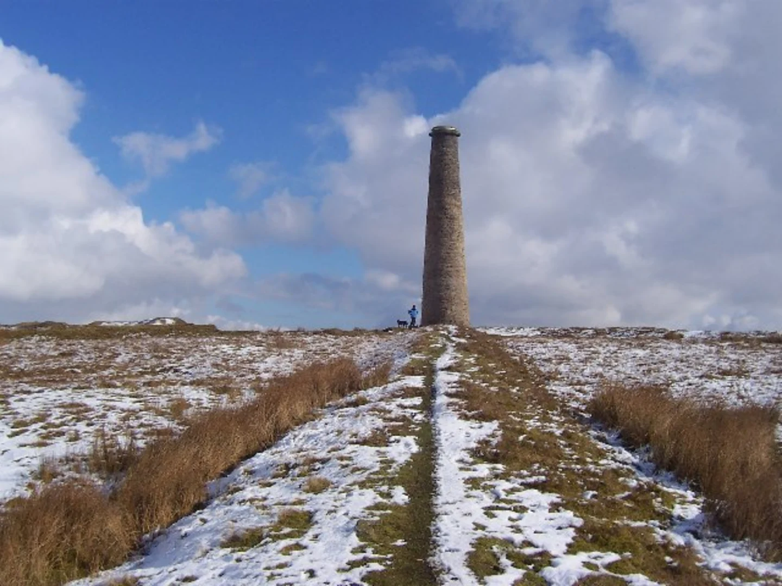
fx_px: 791
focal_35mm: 35
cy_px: 293
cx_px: 391
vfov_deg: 40.7
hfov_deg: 52.6
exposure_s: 1/700
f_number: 5.6
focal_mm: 5.6
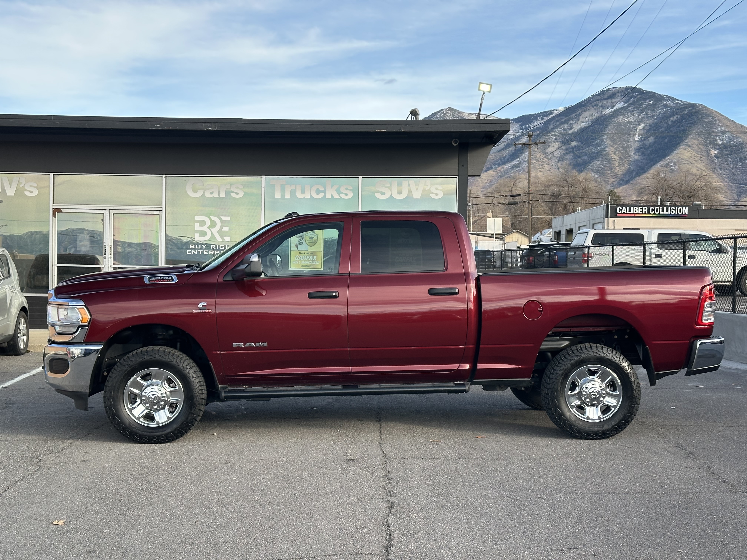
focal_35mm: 48
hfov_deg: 39.7
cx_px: 374
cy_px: 280
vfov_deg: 30.3
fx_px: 1036
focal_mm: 6.86
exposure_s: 1/535
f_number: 1.78
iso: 64
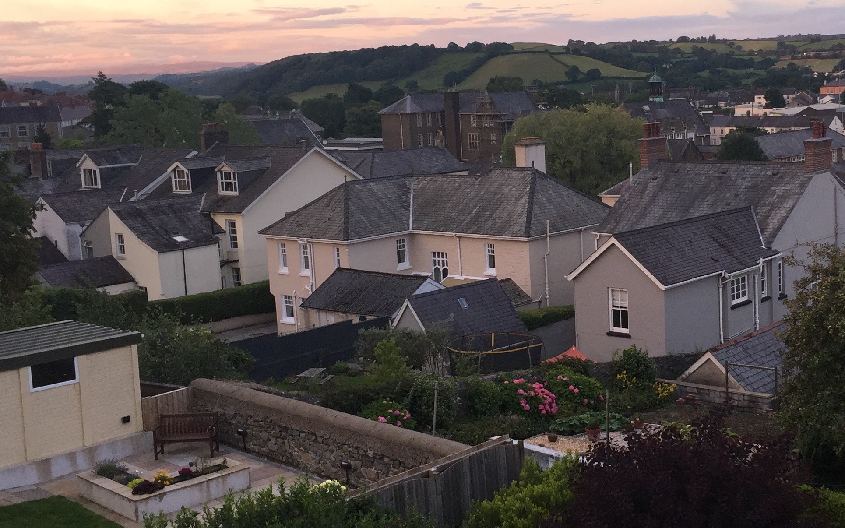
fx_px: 1197
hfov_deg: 37.9
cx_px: 629
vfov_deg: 24.9
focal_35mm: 52
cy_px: 242
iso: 40
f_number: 2.2
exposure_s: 1/100
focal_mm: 4.15
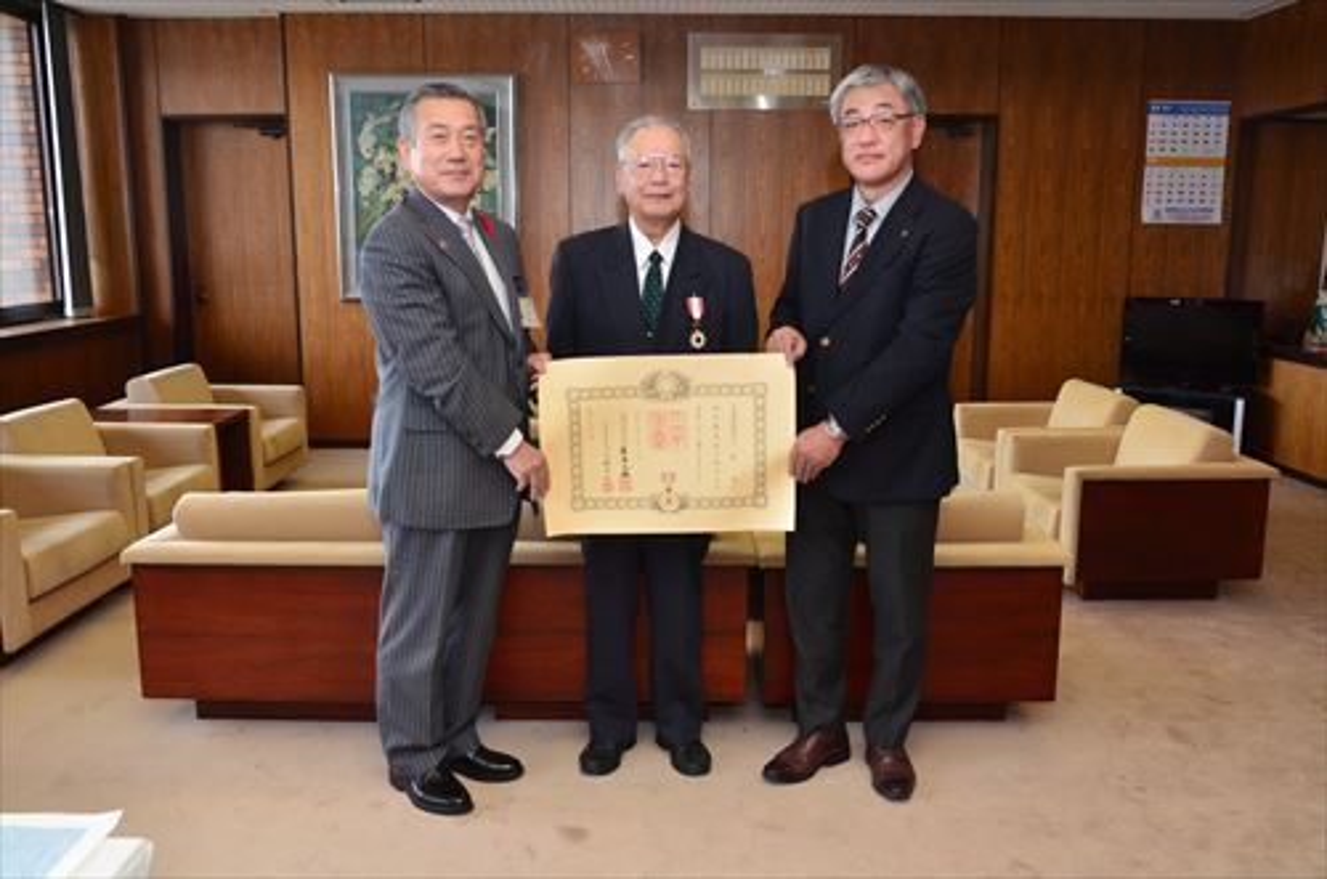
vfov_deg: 43.4
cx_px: 664
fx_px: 1103
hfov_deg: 62.0
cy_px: 440
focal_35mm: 30
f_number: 6.3
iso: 1250
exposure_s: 1/250
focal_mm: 20
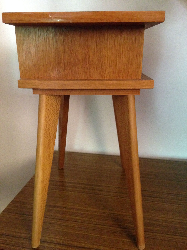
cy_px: 125
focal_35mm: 33
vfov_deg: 55.4
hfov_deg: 42.9
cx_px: 94
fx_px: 238
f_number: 2.4
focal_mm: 4.12
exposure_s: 1/15
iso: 640
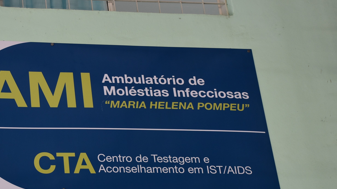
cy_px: 137
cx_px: 69
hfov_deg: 19.4
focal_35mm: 109
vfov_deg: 11.1
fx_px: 974
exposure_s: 1/125
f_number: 5.6
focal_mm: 38
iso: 400
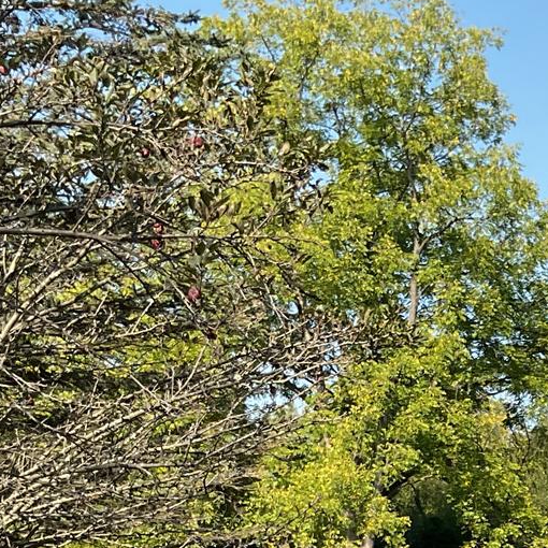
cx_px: 631
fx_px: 1845
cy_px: 756
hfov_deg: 16.3
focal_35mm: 103
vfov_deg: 15.8
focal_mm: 3
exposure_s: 1/978
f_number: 1.8
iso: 16
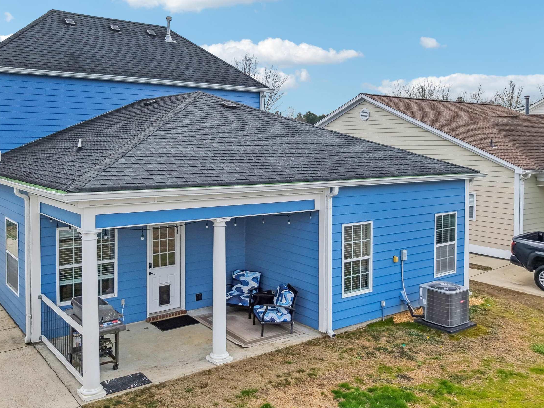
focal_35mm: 33
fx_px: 519
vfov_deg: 42.9
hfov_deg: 55.2
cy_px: 230
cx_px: 235
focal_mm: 8.7
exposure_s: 1/4000
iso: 310
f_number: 1.8
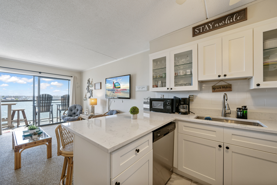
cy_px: 92
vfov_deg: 85.4
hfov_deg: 108.3
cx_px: 138
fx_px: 100
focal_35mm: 13
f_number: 8
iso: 320
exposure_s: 1/20
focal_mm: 13
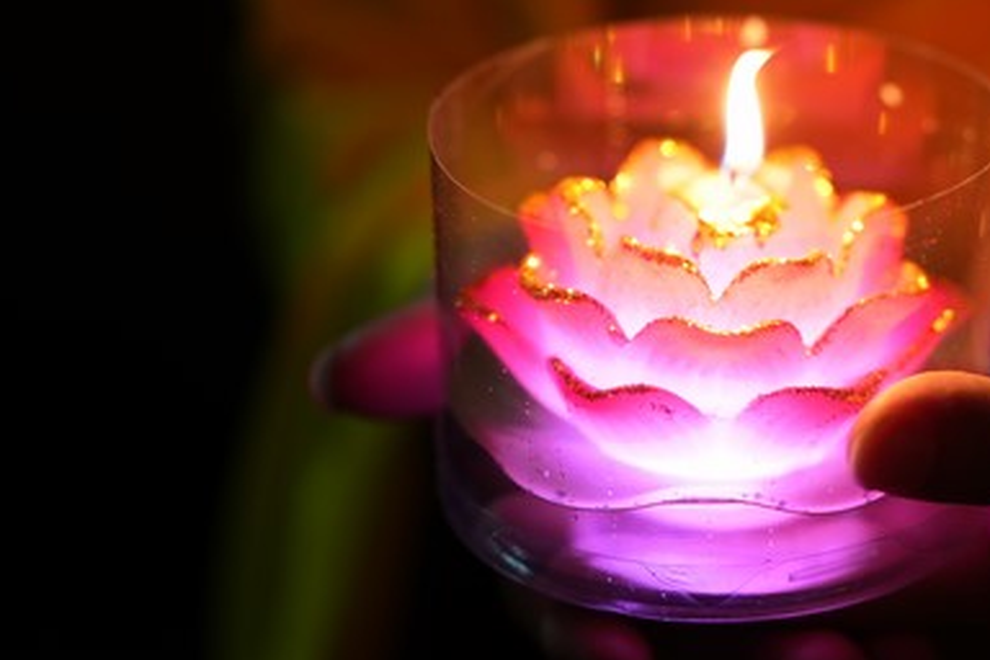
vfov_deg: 14.7
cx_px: 753
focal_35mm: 93
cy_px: 218
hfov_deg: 21.7
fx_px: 2557
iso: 640
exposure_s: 1/60
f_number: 1.8
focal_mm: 55
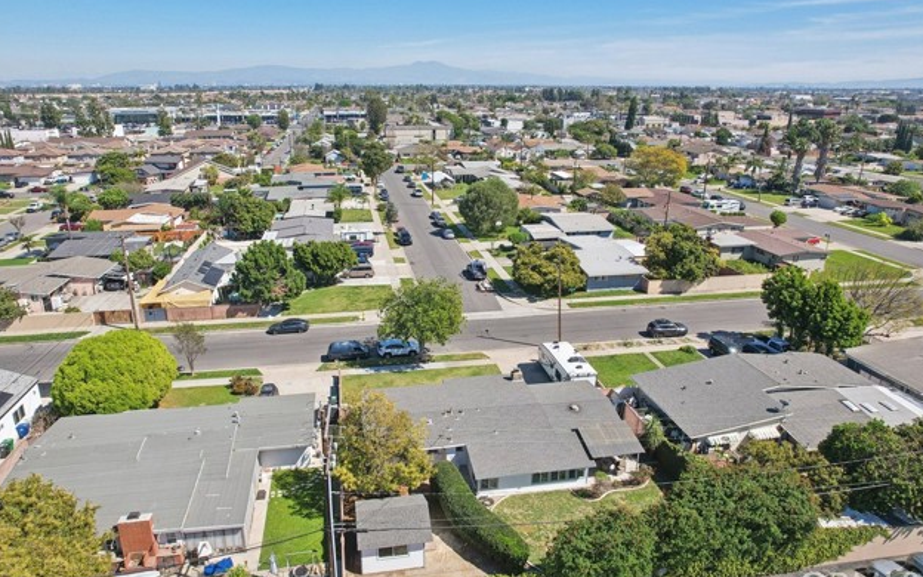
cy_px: 291
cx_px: 460
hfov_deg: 77.2
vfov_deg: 53.0
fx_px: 579
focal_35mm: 23
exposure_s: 1/2000
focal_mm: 8.4
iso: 120
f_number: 2.8
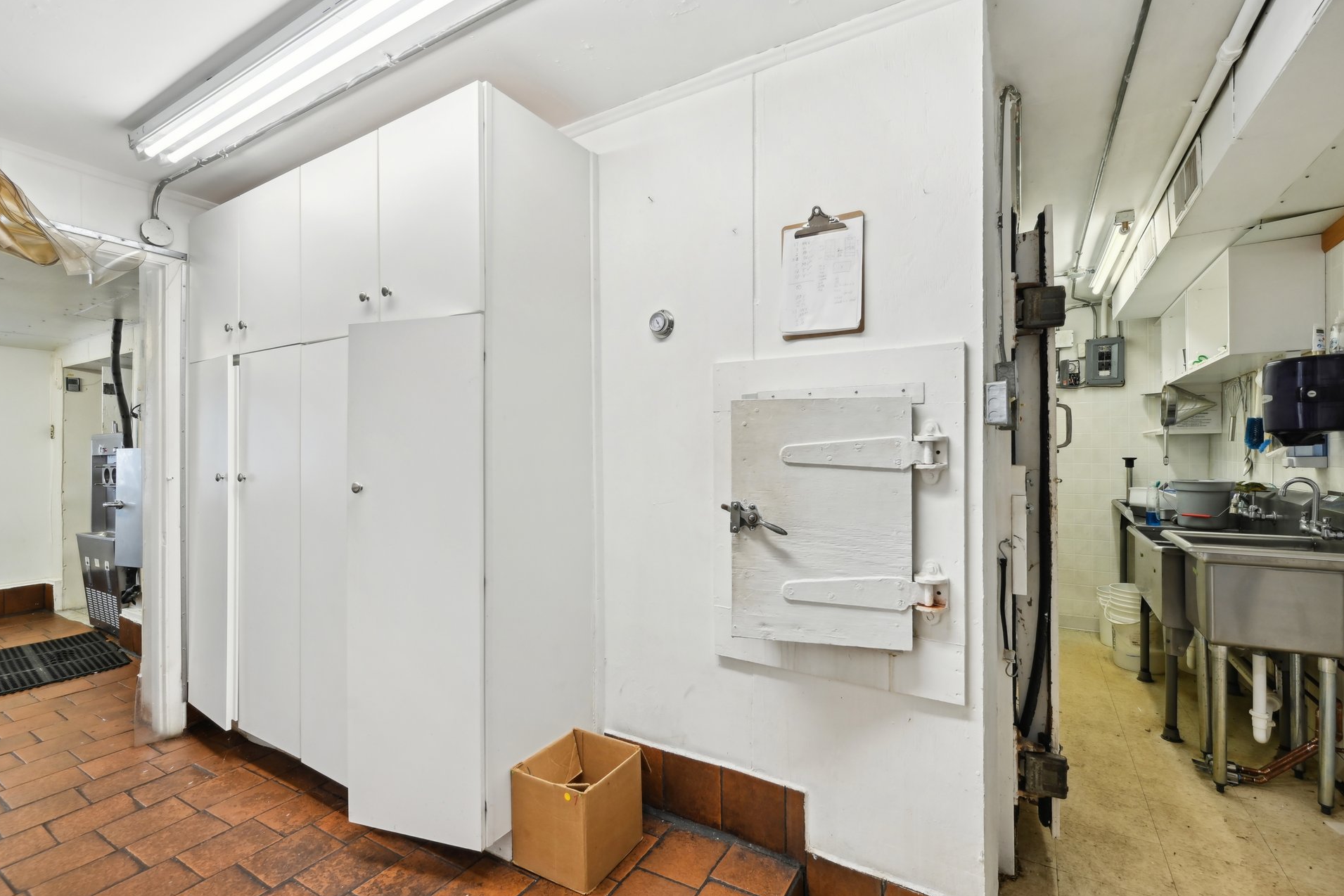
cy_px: 445
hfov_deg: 100.4
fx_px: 560
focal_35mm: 15
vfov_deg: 77.3
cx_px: 676
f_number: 8
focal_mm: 14
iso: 400
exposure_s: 1/60
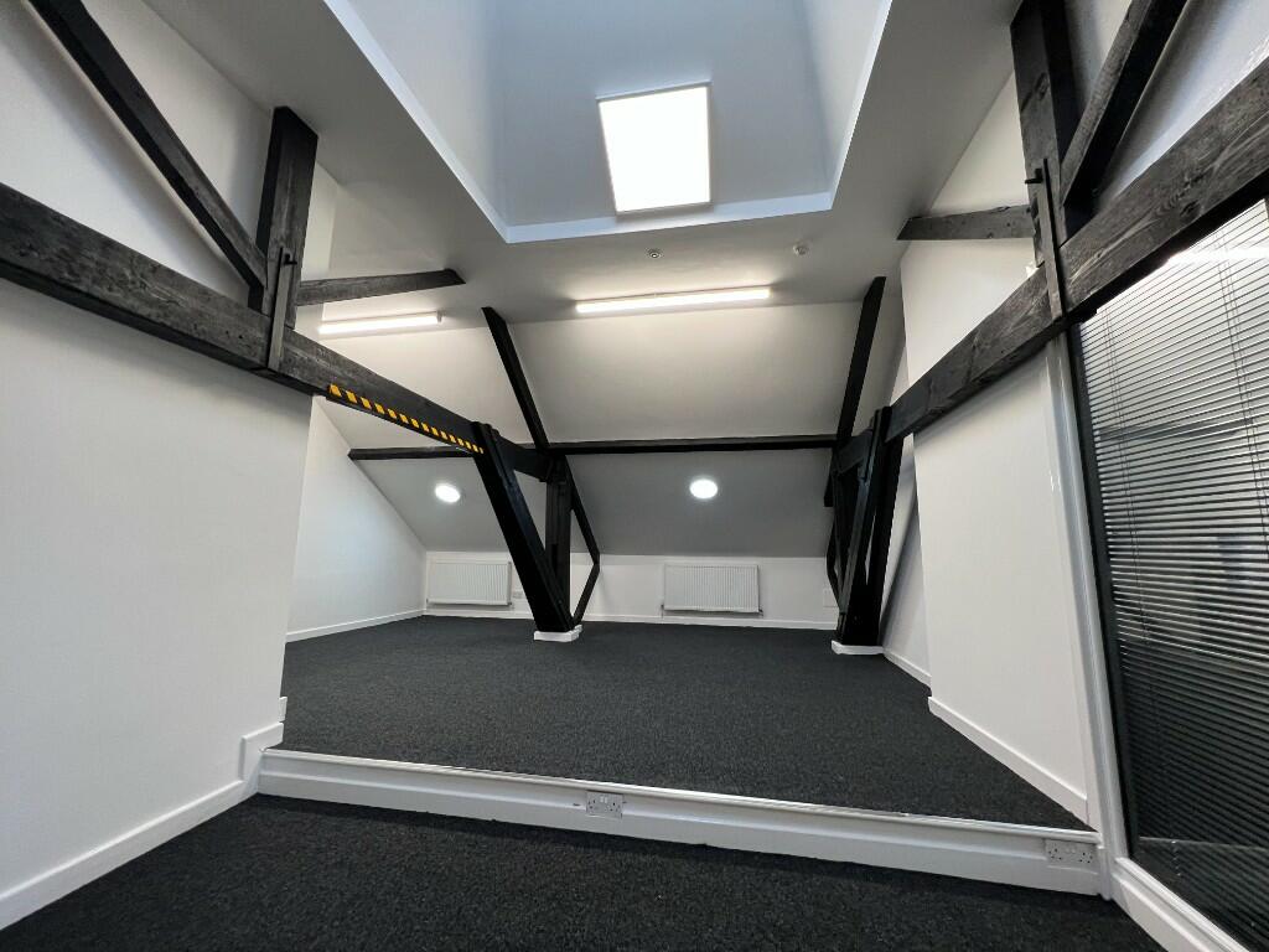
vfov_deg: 89.9
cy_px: 476
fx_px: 477
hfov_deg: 106.2
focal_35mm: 13
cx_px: 634
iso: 160
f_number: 1.8
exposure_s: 1/100
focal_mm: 1.57
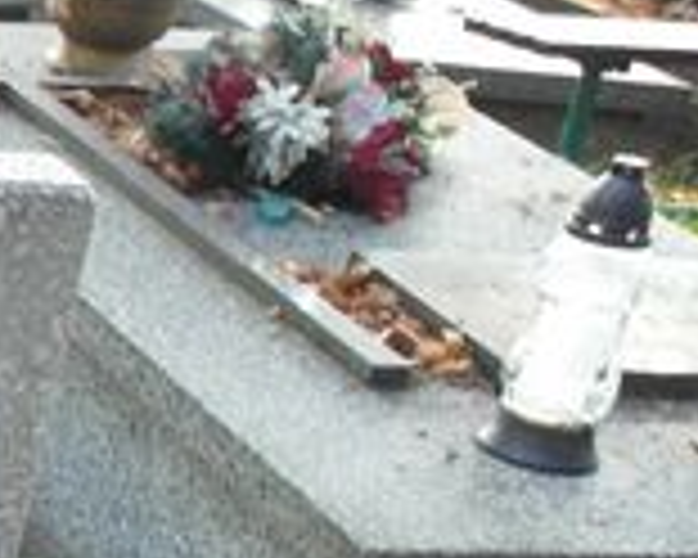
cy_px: 536
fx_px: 2500
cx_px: -734
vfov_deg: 12.6
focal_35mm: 121
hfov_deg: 13.4
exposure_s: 1/45
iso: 100
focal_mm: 6.5
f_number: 3.2
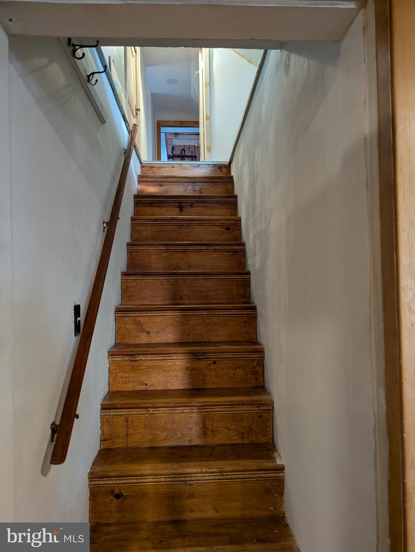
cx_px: 208
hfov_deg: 56.9
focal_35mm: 24
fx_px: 383
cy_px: 276
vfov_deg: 71.5
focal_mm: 6.9
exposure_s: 1/120
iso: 156
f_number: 1.68
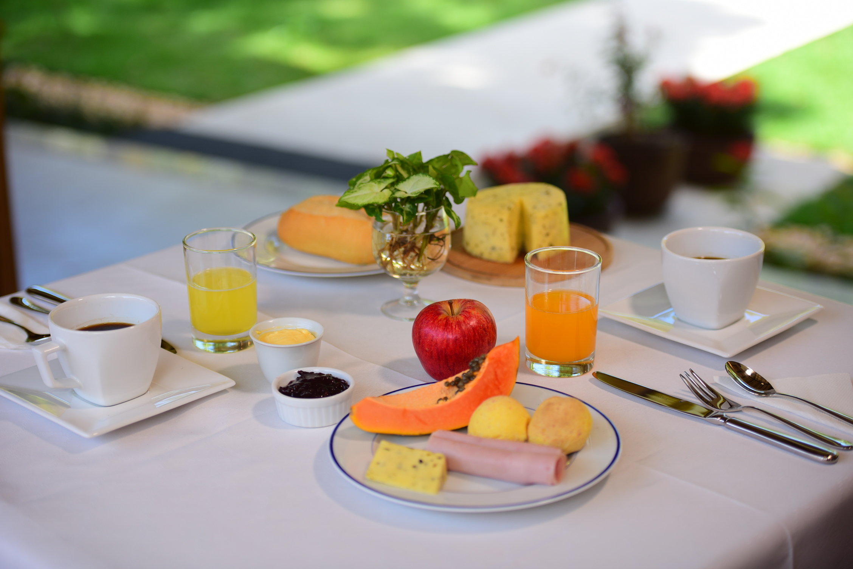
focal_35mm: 70
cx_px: 426
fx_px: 1658
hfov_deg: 28.8
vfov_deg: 19.5
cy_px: 284
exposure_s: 1/500
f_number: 2.8
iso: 200
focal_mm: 70
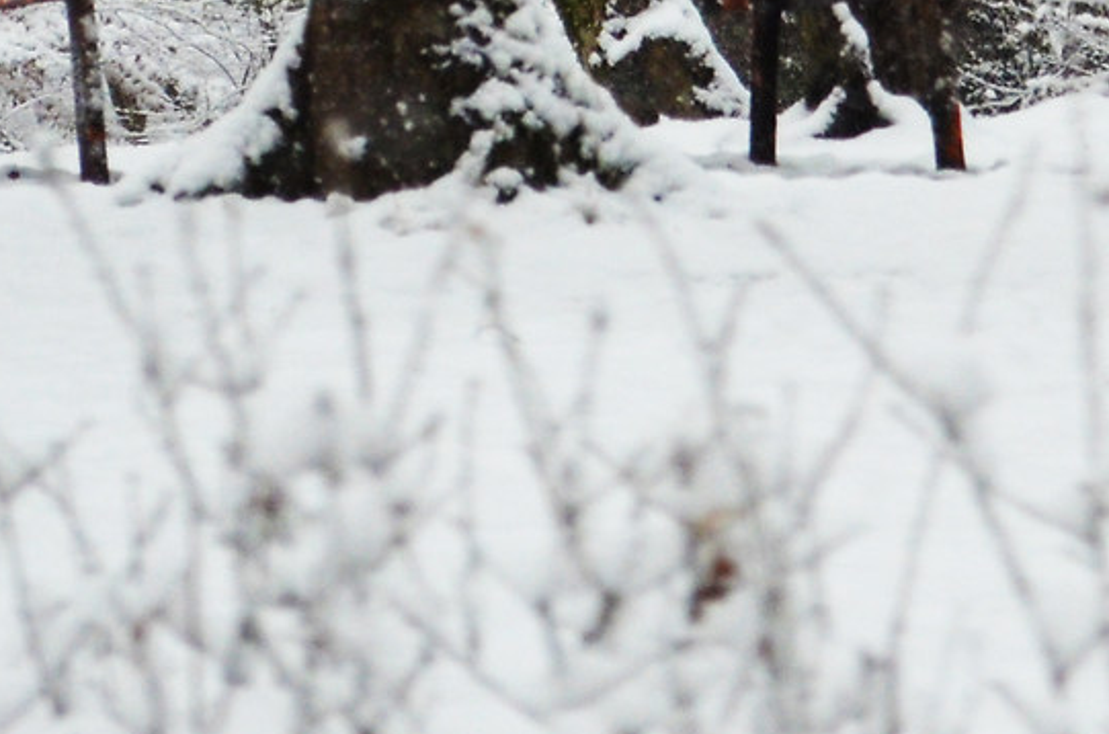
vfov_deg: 3.7
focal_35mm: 366
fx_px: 11255
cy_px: -411
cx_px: 1060
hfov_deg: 5.6
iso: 1100
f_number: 5.6
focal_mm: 55
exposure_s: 1/500
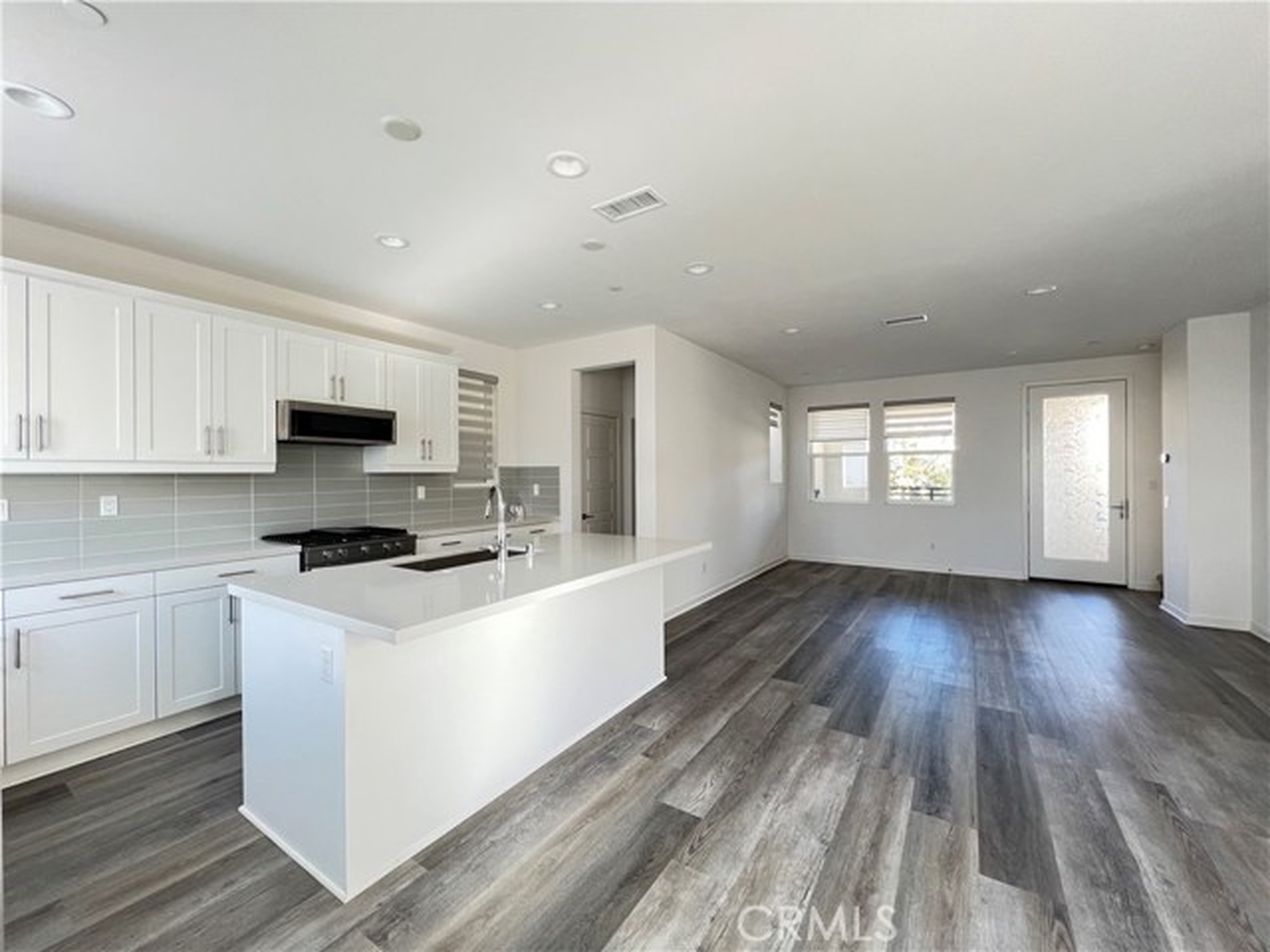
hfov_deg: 106.2
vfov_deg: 89.9
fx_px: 477
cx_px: 635
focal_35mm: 13
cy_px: 476
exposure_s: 1/99
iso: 250
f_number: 1.8
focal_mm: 1.57
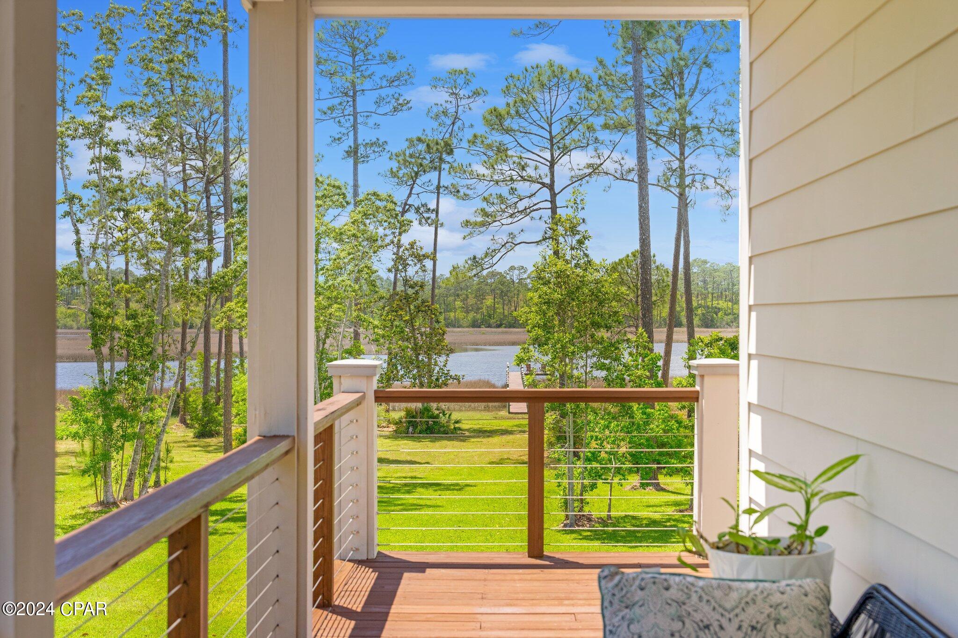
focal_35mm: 47
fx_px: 1251
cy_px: 319
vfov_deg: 28.6
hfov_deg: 41.9
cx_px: 479
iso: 500
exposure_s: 1/125
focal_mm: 47
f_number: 7.1
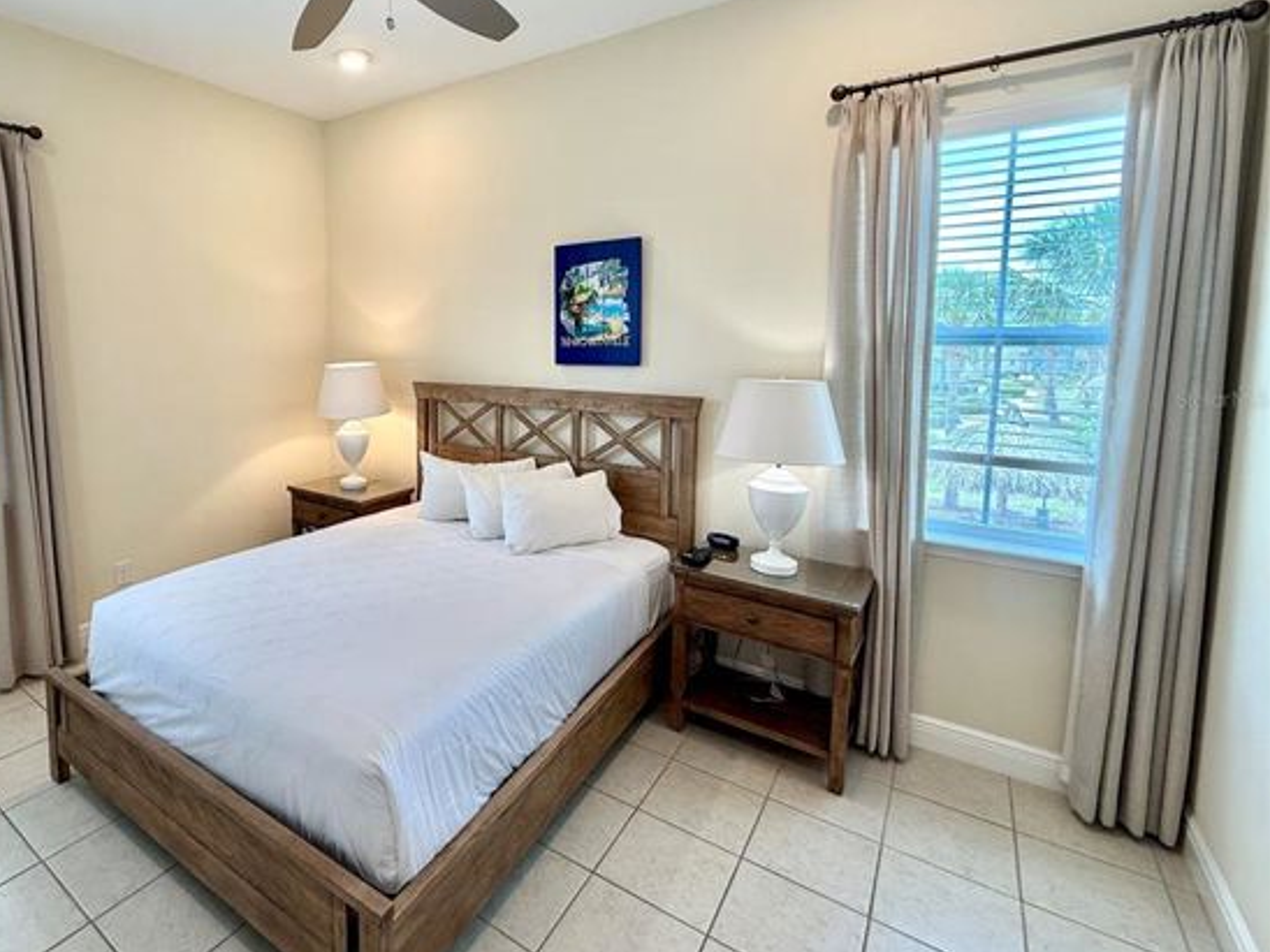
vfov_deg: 71.1
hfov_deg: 85.6
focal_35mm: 18
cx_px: 455
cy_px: 398
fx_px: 660
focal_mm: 2.22
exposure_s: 1/120
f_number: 2.2
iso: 80
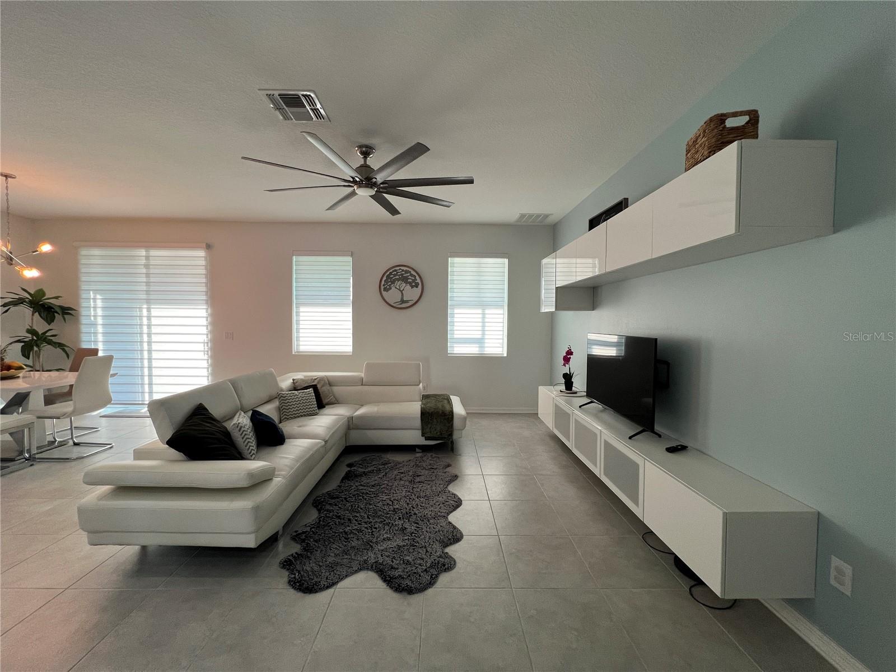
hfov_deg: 106.2
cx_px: 448
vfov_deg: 89.9
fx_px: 336
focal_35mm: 13
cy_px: 336
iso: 160
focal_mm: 1.57
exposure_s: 1/120
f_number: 1.8
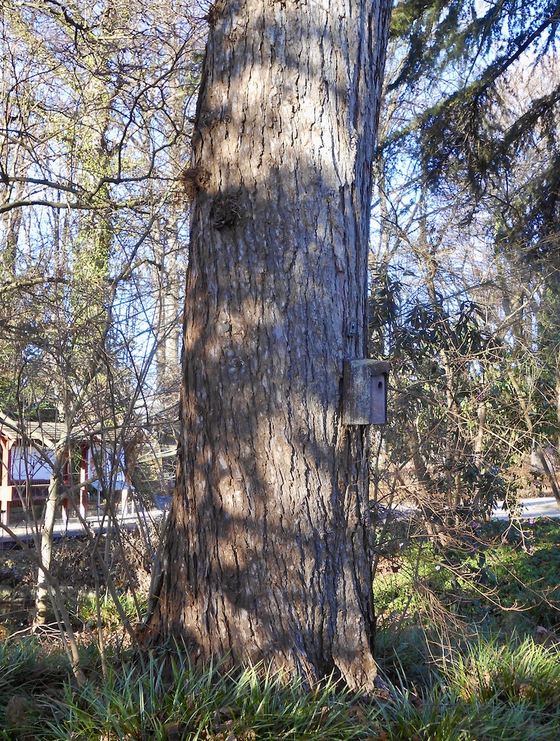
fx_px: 730
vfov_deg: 53.8
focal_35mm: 34
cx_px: 280
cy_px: 370
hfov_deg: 42.0
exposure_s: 1/50
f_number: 3.9
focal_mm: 6
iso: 80
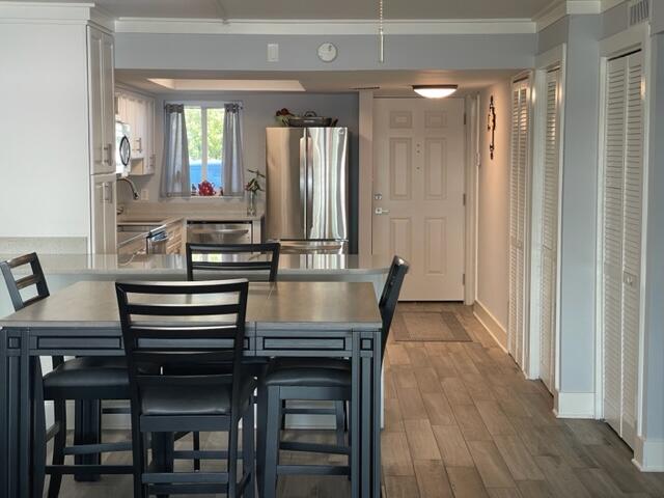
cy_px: 249
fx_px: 1228
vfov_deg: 22.9
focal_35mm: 64
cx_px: 332
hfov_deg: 30.3
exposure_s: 1/60
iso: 125
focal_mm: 7.5
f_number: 2.2
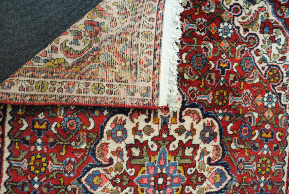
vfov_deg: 28.2
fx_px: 386
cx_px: 144
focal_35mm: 48
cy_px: 97
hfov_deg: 41.1
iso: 1000
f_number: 4.8
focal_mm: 32
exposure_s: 1/30
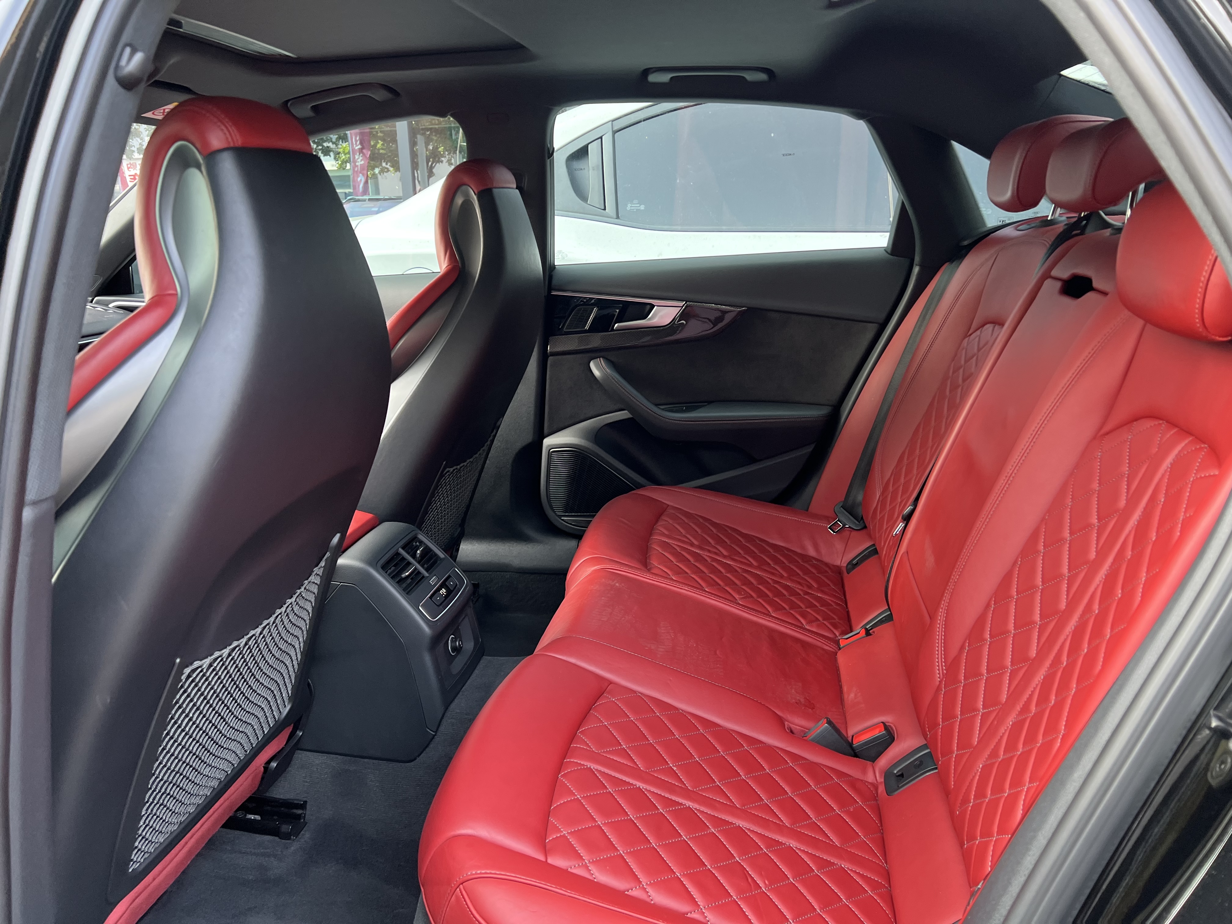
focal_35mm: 26
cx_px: 616
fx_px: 925
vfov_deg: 53.1
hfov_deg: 67.3
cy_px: 462
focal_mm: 5.7
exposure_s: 1/101
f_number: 1.5
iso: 125
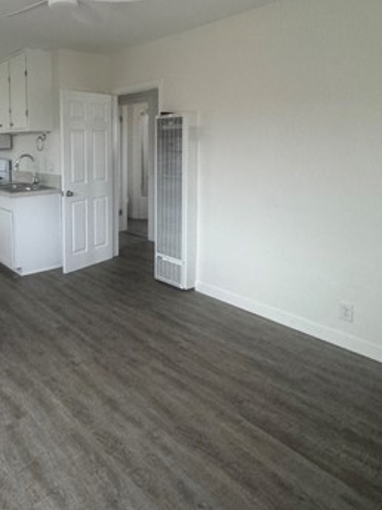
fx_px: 383
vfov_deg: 65.7
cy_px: 173
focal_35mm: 26
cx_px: 71
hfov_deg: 49.6
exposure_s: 1/60
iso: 640
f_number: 2.2
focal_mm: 2.22
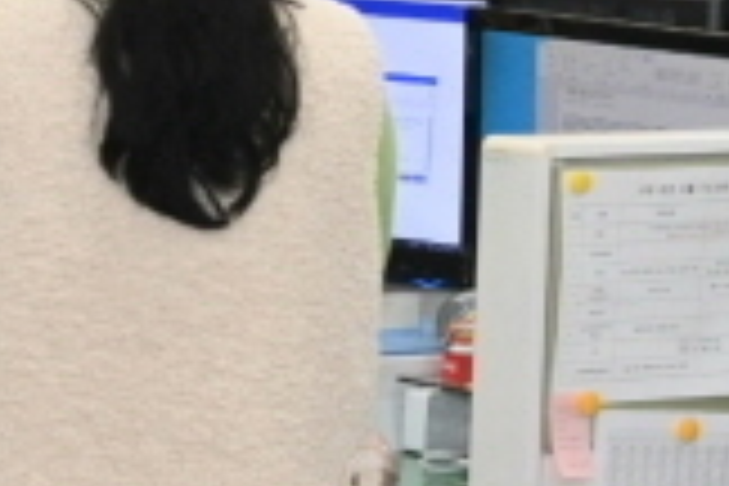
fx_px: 2997
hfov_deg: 13.0
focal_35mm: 148
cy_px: 14
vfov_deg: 9.2
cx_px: -396
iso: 2500
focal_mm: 40
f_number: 6.3
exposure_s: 1/200
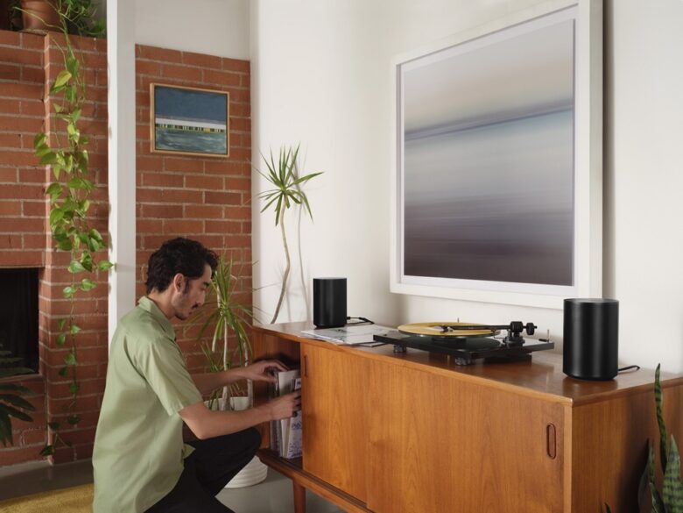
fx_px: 671
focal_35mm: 34
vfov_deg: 41.8
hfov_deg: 54.0
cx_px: 342
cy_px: 256
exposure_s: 1/125
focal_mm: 43.3
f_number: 14
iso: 640
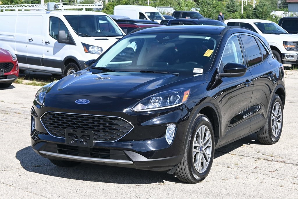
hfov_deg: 27.0
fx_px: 621
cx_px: 149
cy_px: 100
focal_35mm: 75
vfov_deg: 18.2
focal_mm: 50
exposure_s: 1/250
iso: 100
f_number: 6.3
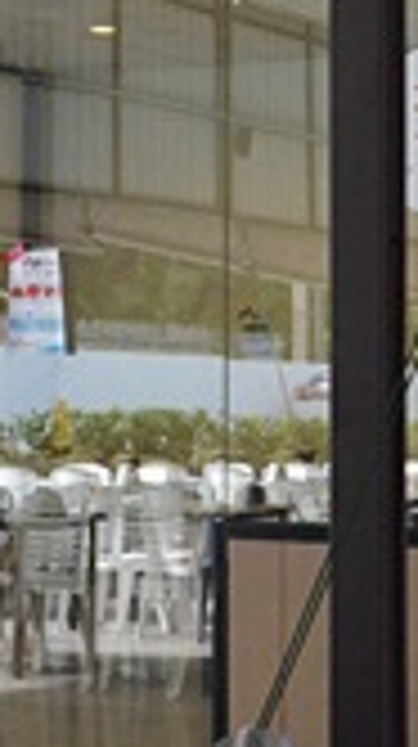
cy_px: 20
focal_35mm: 119
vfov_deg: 17.7
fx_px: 2350
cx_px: 36
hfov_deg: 10.1
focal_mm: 21
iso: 2500
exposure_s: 1/500
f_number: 6.3
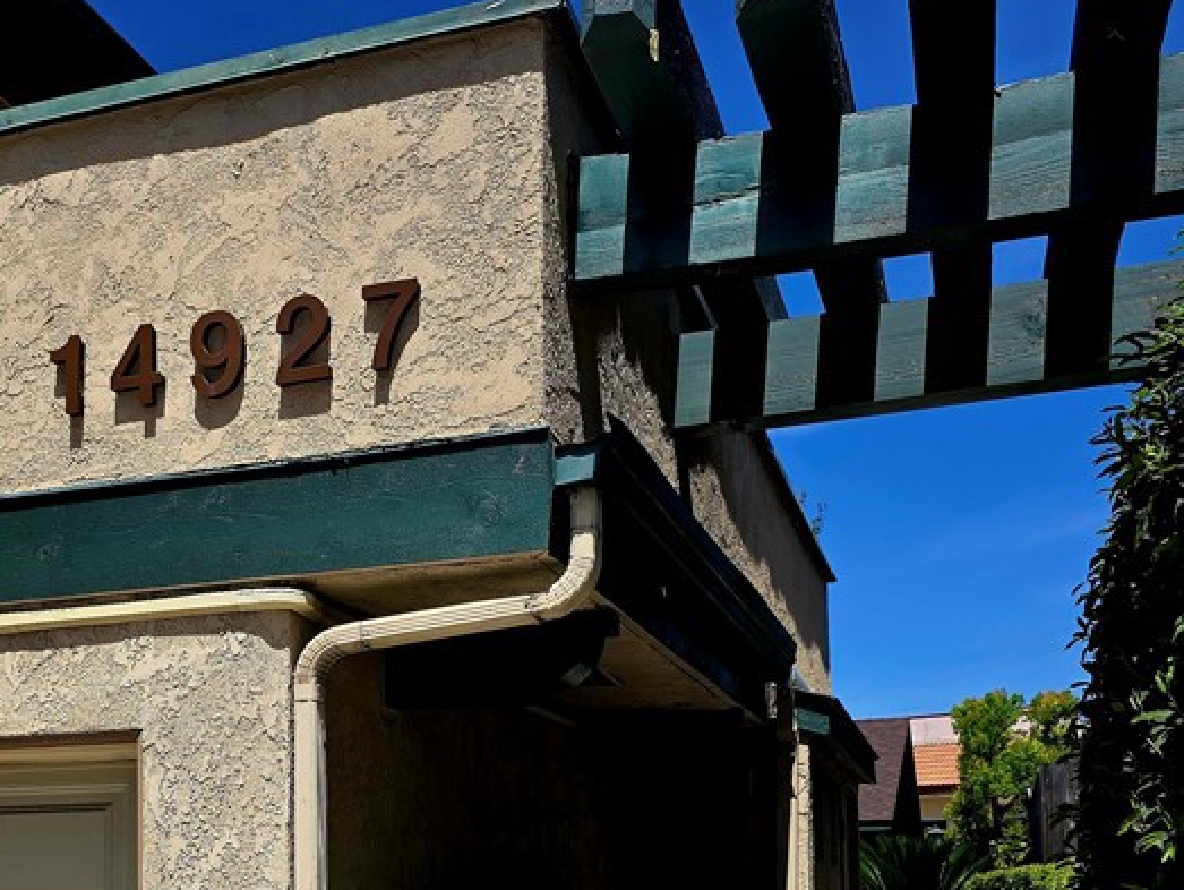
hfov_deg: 41.2
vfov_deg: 30.8
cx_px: 342
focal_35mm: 45
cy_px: 799
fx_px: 1540
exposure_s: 1/1111
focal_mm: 6.3
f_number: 1.7
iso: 12
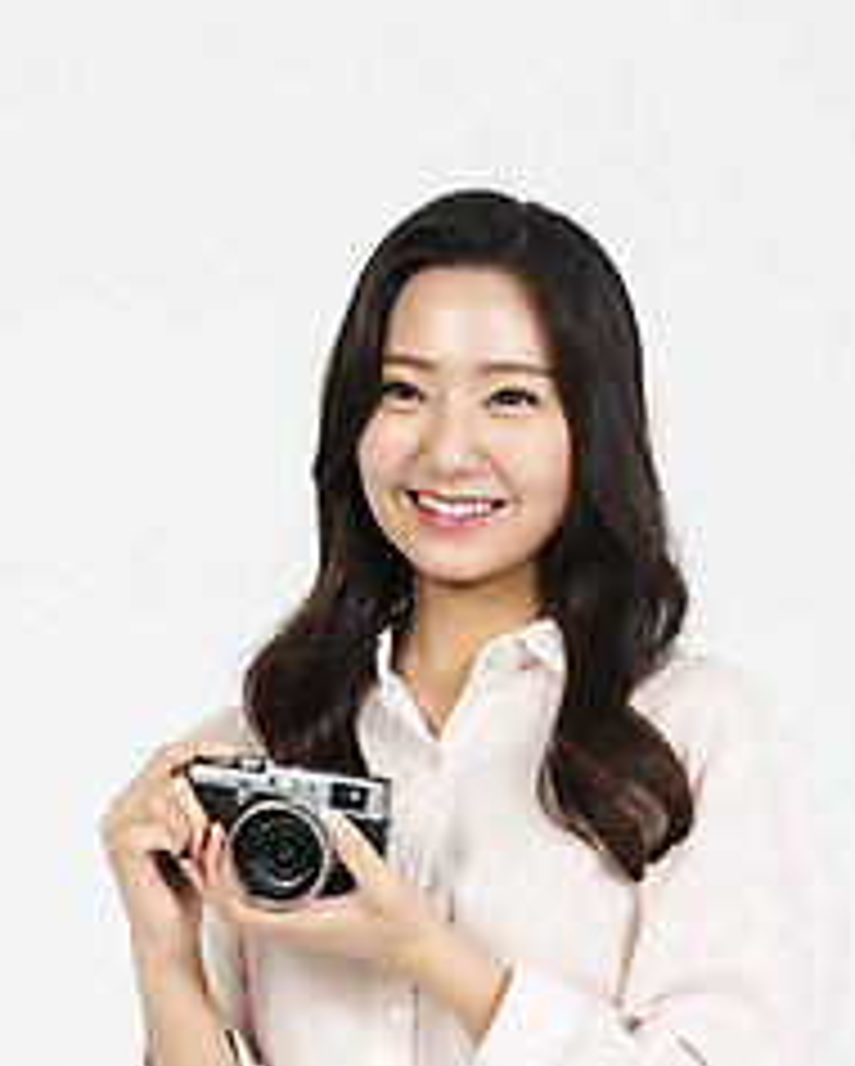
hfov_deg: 5.3
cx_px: 443
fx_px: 9256
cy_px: 850
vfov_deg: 6.6
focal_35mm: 293
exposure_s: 1/125
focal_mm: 185
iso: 100
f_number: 13
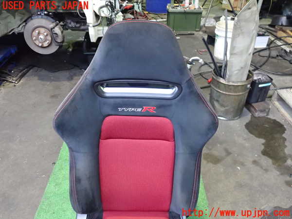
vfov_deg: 46.8
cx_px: 146
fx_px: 253
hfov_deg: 60.0
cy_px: 110
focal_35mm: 30
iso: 1250
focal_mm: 5.4
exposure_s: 1/50
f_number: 2.3
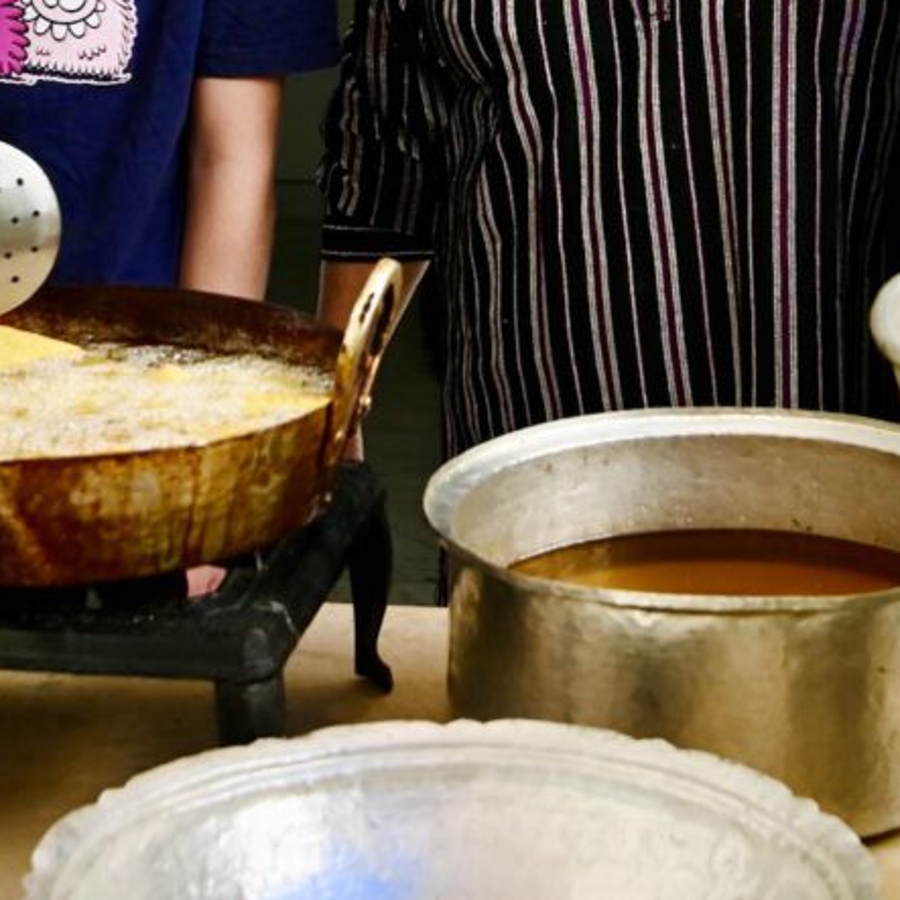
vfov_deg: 21.3
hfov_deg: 22.8
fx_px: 2236
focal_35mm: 76
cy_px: -165
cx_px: 462
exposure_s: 1/250
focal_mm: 24
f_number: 4.5
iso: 200
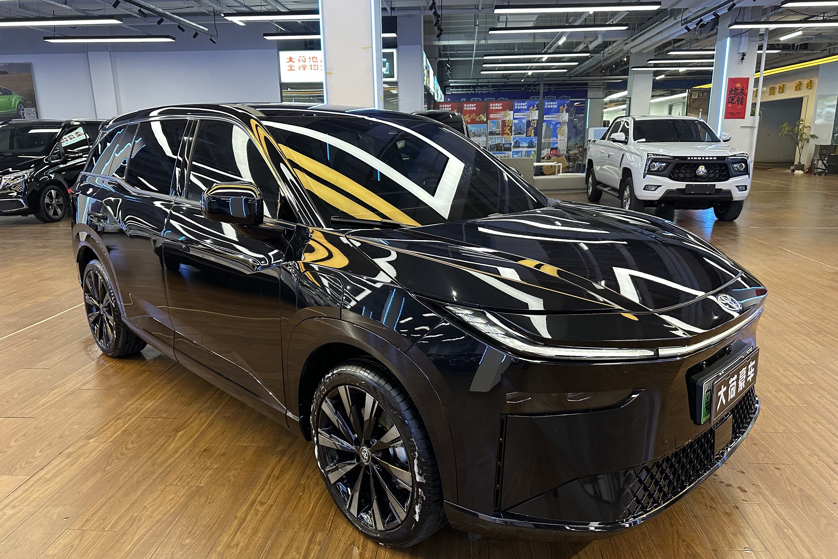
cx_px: 419
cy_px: 293
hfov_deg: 71.5
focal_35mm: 25
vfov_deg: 51.3
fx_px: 582
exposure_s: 1/60
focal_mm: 6.86
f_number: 1.78
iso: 320
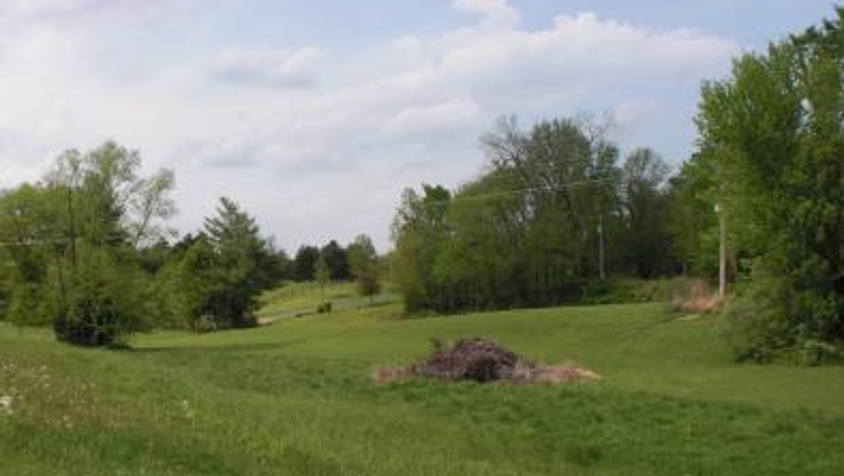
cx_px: 426
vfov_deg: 28.3
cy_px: 296
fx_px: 940
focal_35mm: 42
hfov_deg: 48.3
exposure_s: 1/400
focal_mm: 6.3
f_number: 5.6
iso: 64
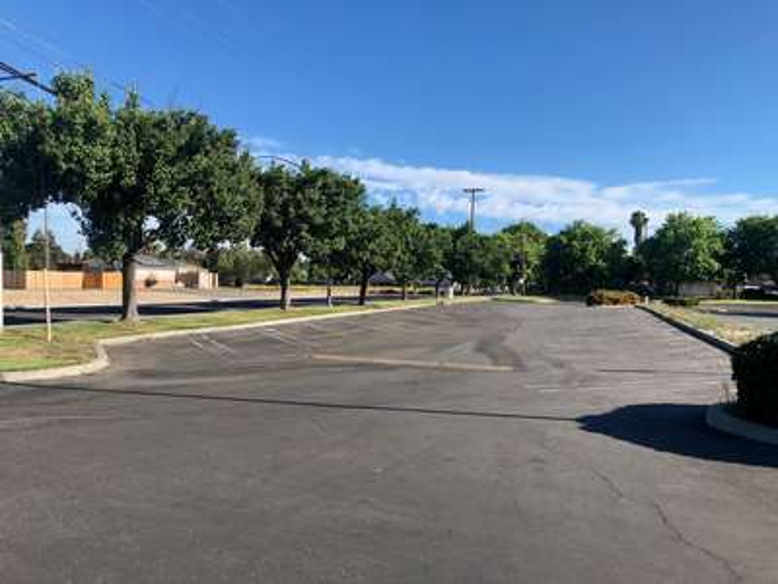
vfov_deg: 49.7
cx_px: 389
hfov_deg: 63.4
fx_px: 629
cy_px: 292
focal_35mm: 28
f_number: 1.8
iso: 20
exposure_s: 1/1429
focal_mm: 4
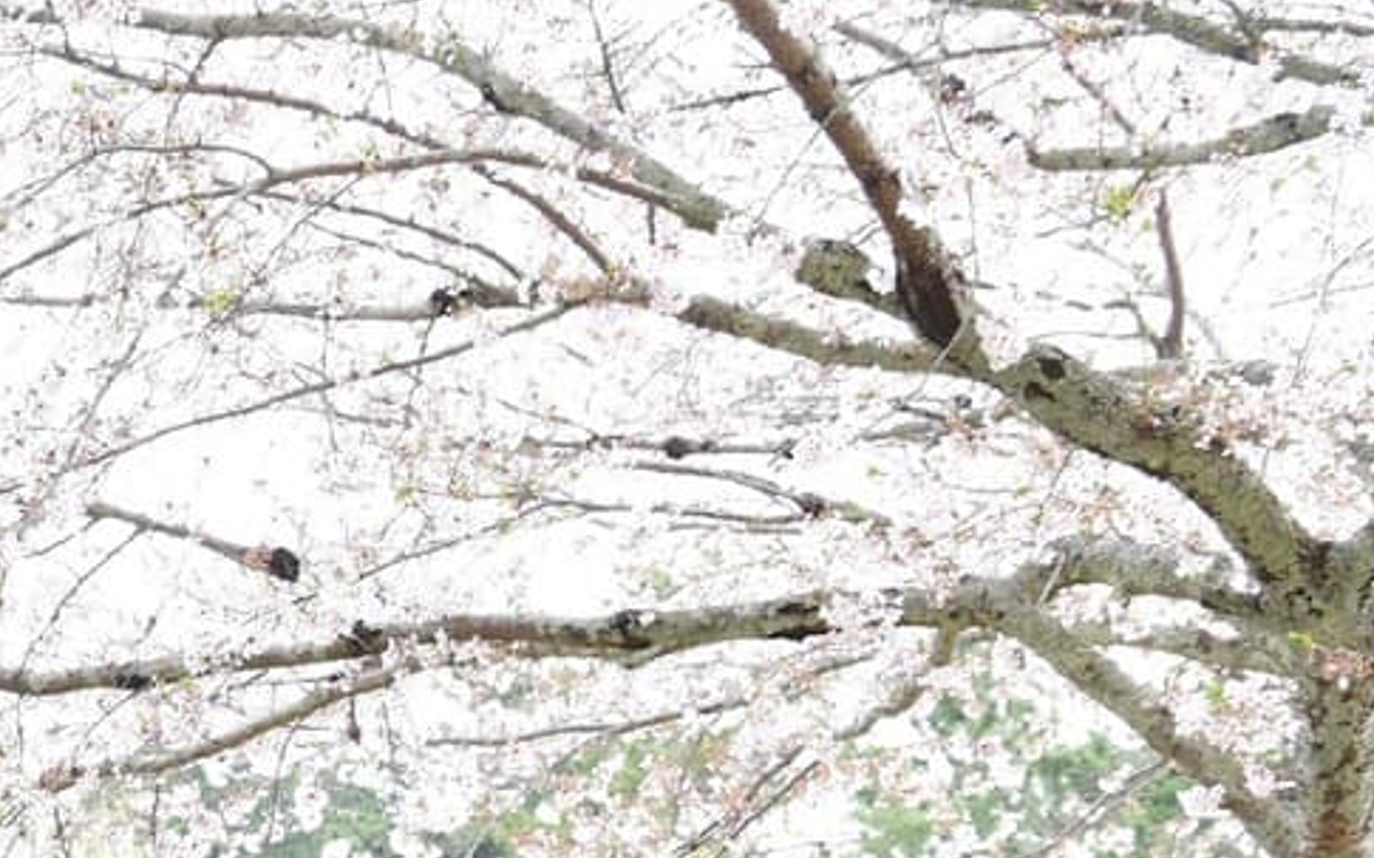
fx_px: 3969
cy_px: 1290
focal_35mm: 106
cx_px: -660
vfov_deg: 11.8
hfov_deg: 17.7
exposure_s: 1/200
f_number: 6.3
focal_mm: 35
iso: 1000
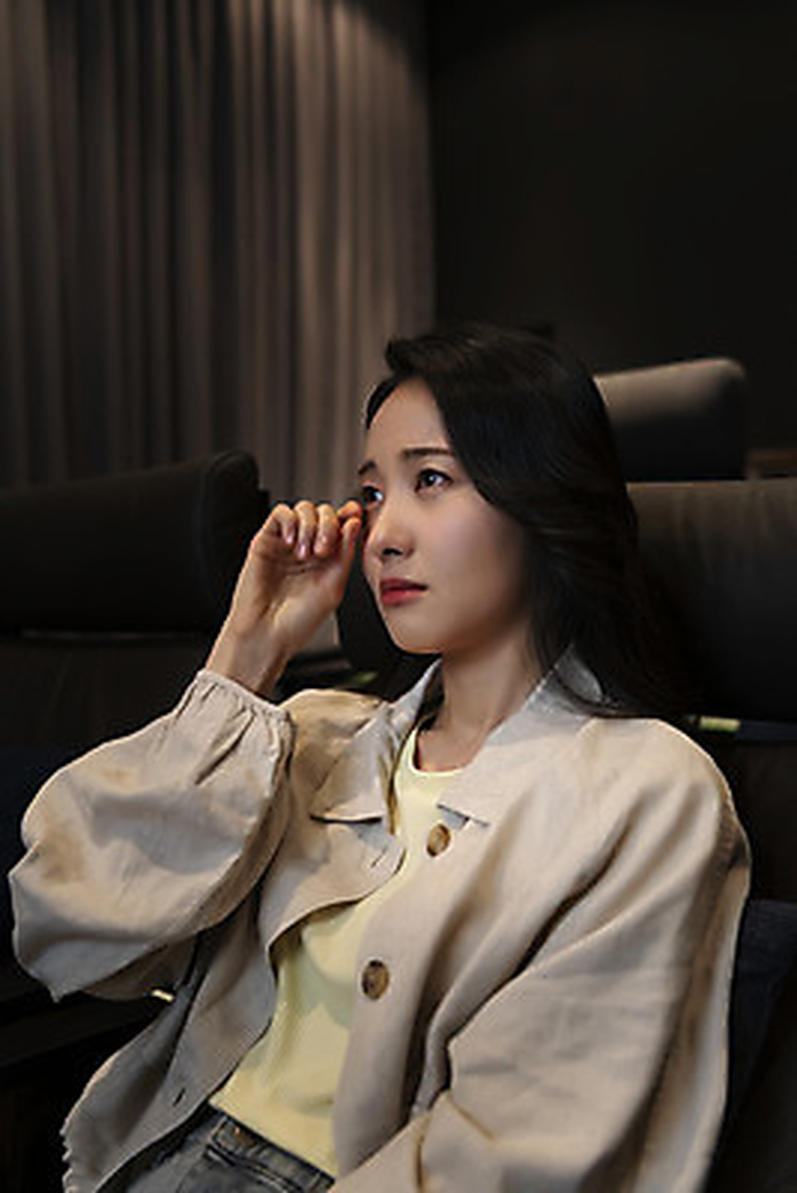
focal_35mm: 34
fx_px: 1128
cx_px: 398
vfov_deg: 55.8
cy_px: 596
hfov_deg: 38.9
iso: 1250
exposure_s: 1/100
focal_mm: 34
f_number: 2.8
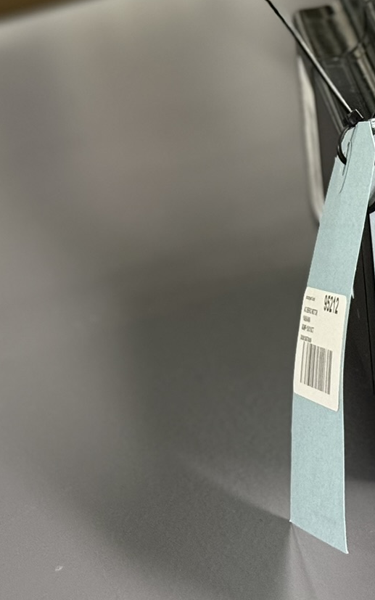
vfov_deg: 16.5
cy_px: 205
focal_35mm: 126
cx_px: 554
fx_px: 2060
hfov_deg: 10.1
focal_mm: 6.76
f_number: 1.78
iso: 320
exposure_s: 1/33
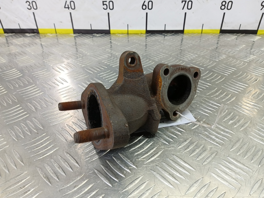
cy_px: 99
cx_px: 132
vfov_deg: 58.9
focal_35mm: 23
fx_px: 175
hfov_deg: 73.9
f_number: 1.6
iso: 160
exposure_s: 1/50
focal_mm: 4.11
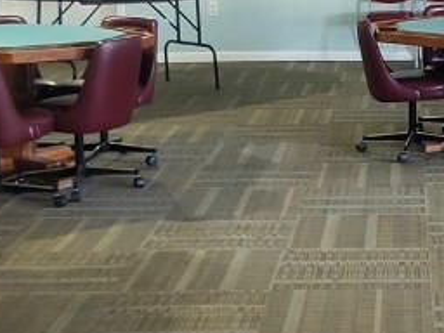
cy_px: 95
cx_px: 446
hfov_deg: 18.4
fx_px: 1334
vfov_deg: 14.2
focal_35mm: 104
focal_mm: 4.3
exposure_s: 1/40
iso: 250
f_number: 1.5
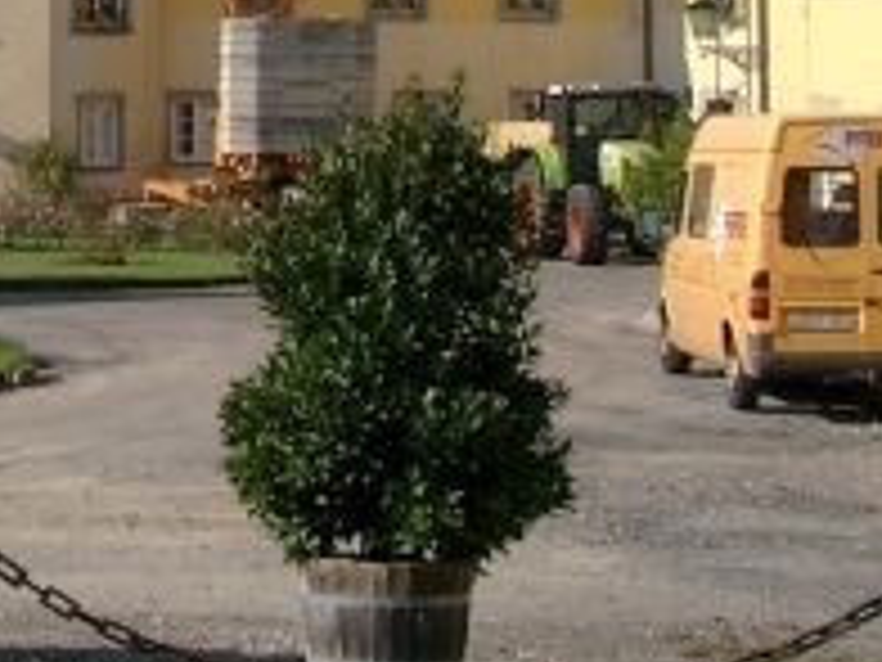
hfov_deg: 13.7
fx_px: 3542
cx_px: -220
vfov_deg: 10.3
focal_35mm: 139
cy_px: -333
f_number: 4
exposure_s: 1/868
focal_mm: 7.13
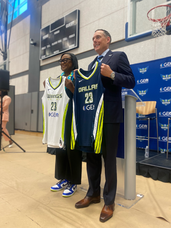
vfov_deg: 67.3
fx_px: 171
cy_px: 114
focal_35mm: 26
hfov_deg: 53.1
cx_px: 86
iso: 125
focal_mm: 4.25
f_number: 1.8
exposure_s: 1/60
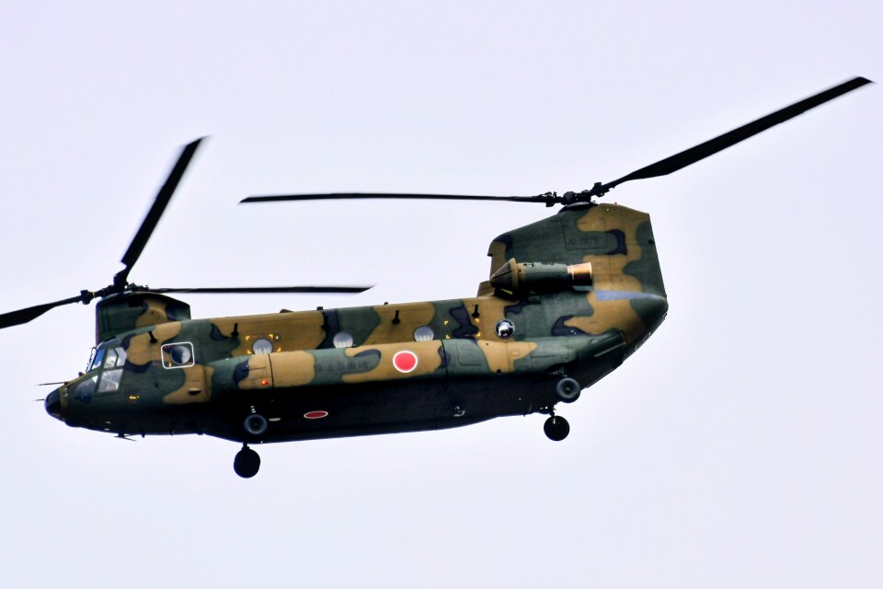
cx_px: 442
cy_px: 294
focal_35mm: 528
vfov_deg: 2.6
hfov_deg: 3.9
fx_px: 12950
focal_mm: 440
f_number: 5.6
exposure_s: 1/500
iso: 80
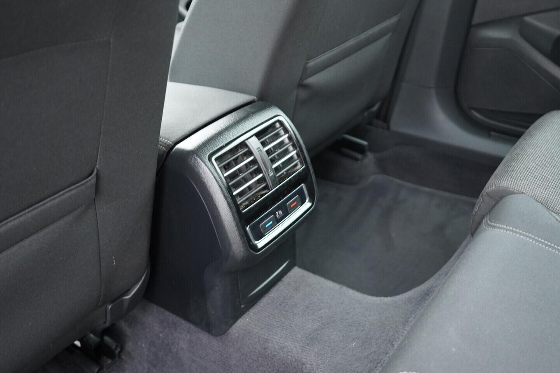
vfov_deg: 36.9
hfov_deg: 53.1
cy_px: 186
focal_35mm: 36
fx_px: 560
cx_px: 280
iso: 1250
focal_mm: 24
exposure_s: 1/40
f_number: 2.8
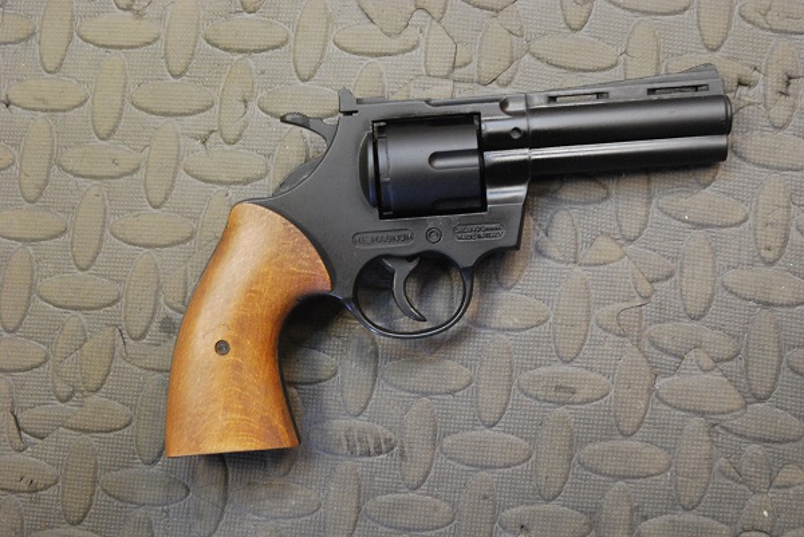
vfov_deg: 20.6
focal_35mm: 66
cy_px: 268
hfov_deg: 30.5
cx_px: 402
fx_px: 1475
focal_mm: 44
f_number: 4.5
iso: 1600
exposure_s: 1/25
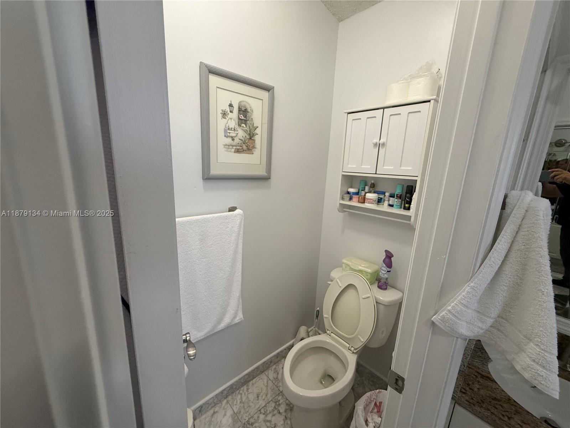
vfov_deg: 85.7
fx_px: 231
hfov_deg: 102.1
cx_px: 285
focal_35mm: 14
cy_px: 214
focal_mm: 2.22
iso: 320
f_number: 2.2
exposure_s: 1/120
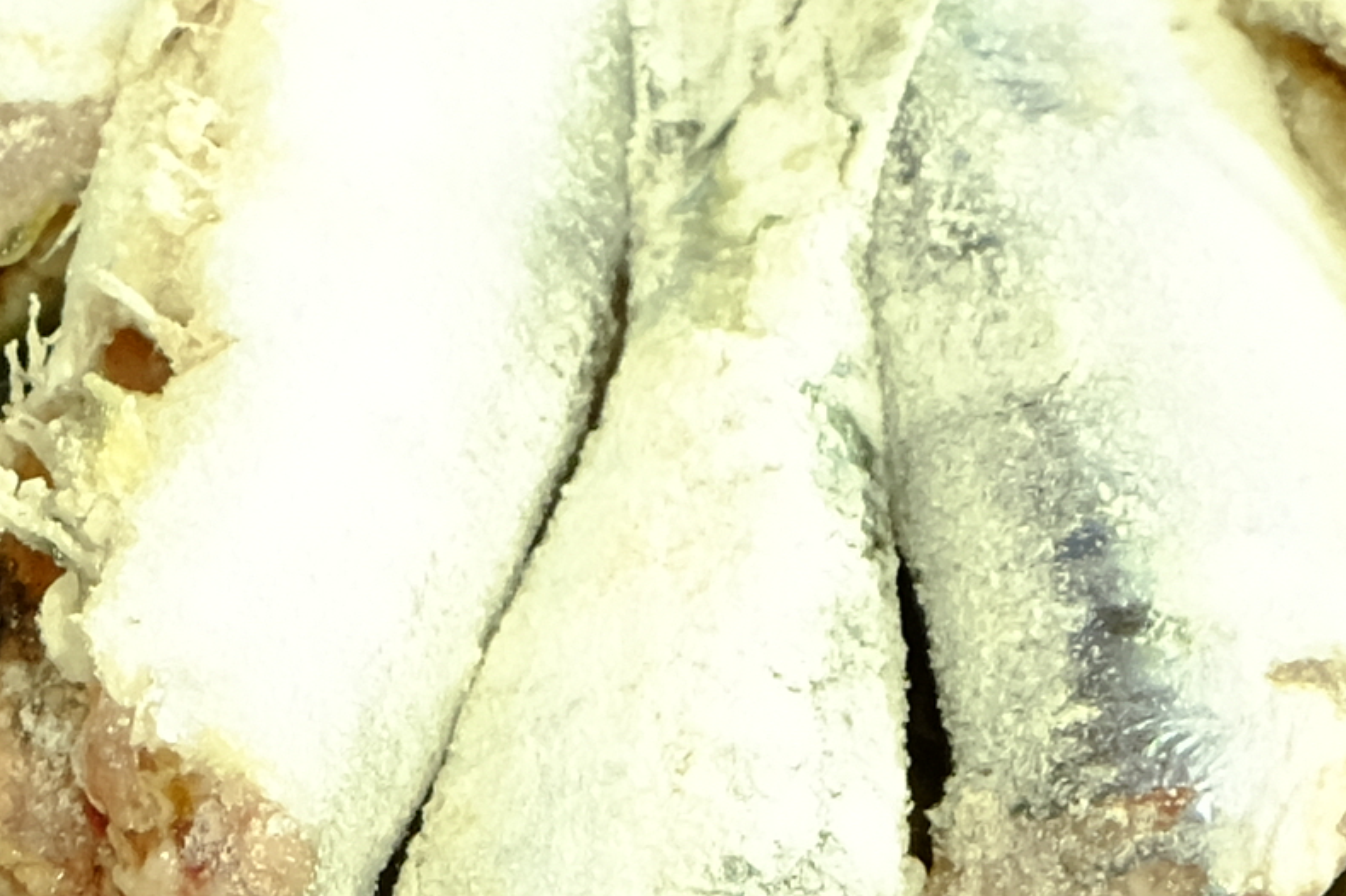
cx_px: -24
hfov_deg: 4.4
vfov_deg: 3.0
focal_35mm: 465
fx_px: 17378
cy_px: 906
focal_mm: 50
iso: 800
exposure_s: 1/8
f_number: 7.1
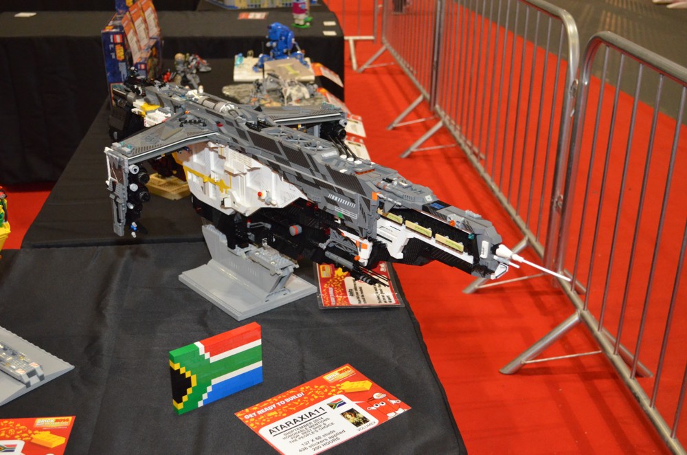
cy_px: 228
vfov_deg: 31.7
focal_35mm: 42
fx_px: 800
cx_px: 344
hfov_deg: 46.5
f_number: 4.5
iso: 3200
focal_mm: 28
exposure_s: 1/60
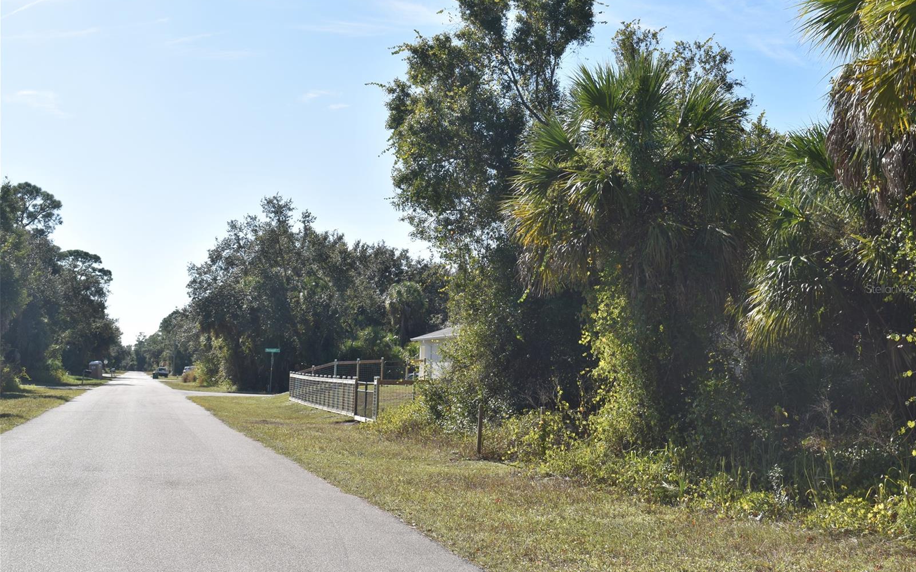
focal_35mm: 49
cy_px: 289
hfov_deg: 41.1
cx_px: 458
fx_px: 1223
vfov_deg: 26.3
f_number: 10
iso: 100
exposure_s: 1/200
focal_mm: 32
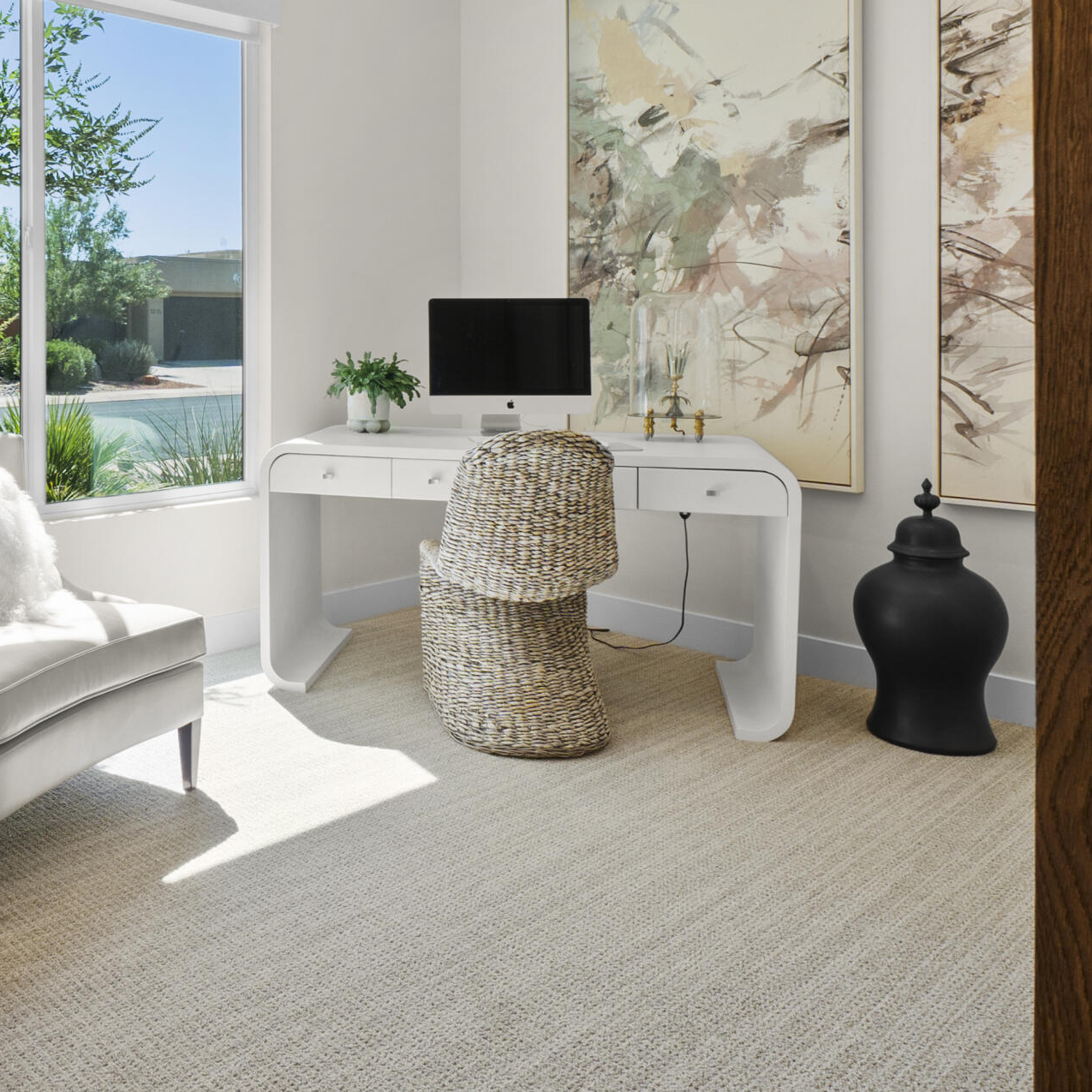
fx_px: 1071
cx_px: 260
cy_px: 343
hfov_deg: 51.5
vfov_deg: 52.7
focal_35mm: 30
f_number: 8
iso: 100
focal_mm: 10
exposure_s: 1/6
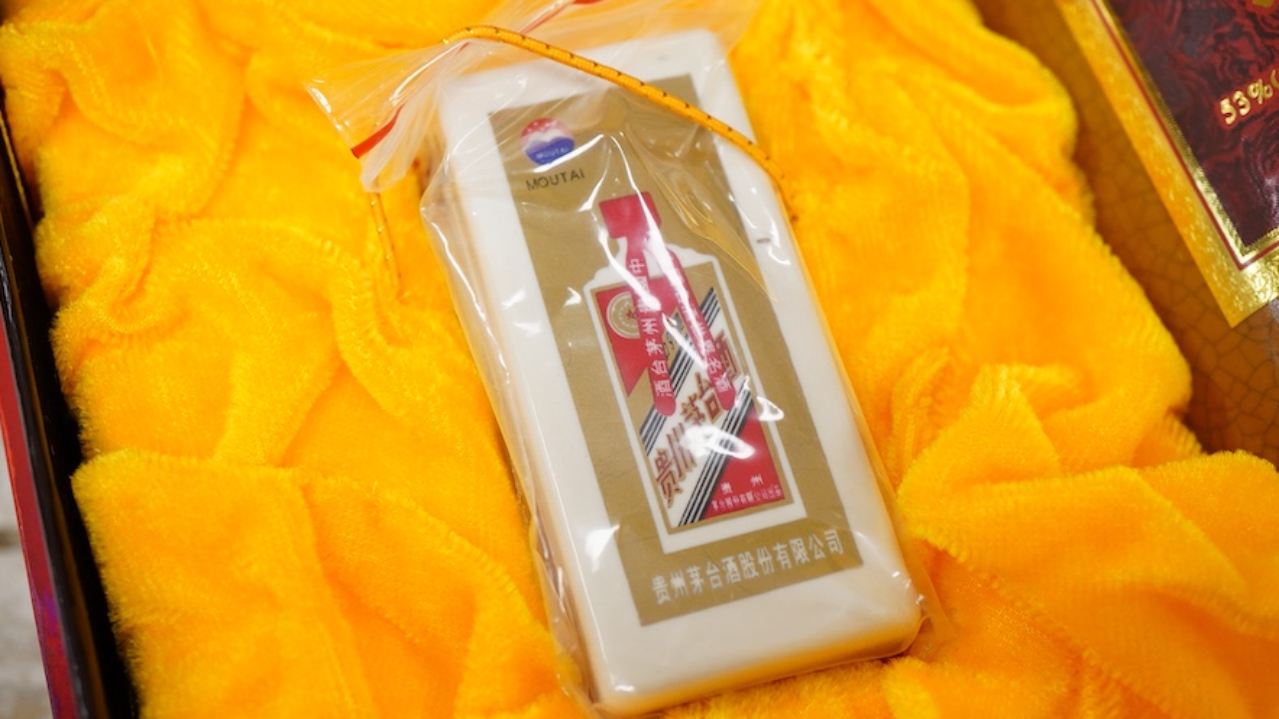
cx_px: 634
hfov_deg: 42.9
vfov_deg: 24.9
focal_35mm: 48
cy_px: 405
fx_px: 1628
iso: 1250
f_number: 7.1
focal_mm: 30
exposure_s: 1/125
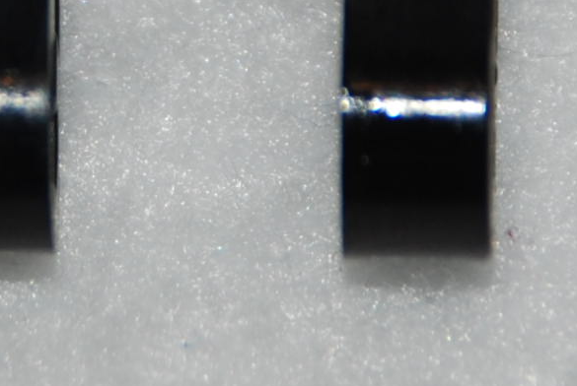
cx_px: 235
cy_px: -325
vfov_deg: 1.0
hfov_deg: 1.5
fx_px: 21498
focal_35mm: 1339
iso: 100
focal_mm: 135
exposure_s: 1/60
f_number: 5.6
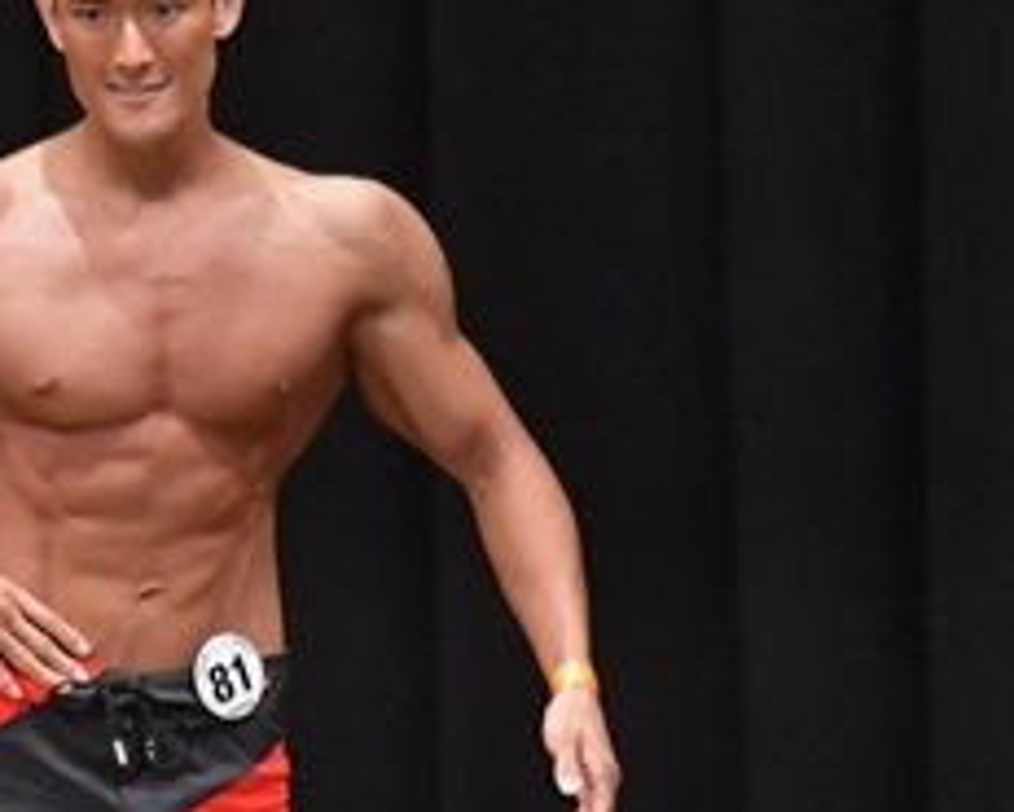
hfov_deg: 2.7
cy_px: 843
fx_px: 21286
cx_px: -20
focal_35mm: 709
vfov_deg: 2.2
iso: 6400
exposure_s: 1/400
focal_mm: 150
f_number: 5.6
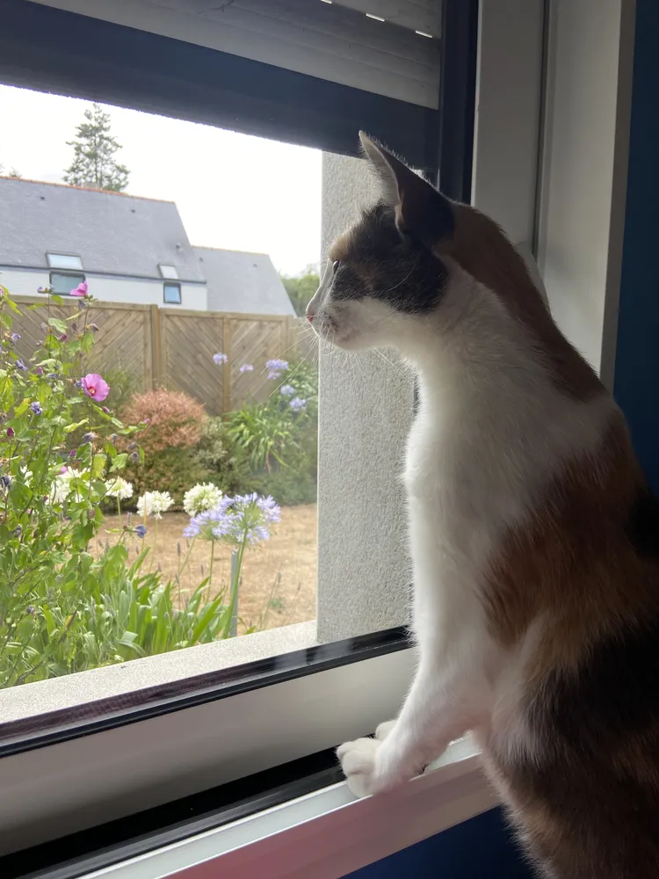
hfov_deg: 53.1
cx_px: 330
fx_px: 660
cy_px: 440
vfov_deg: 67.3
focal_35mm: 26
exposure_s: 1/318
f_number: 1.8
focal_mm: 4.25
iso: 32
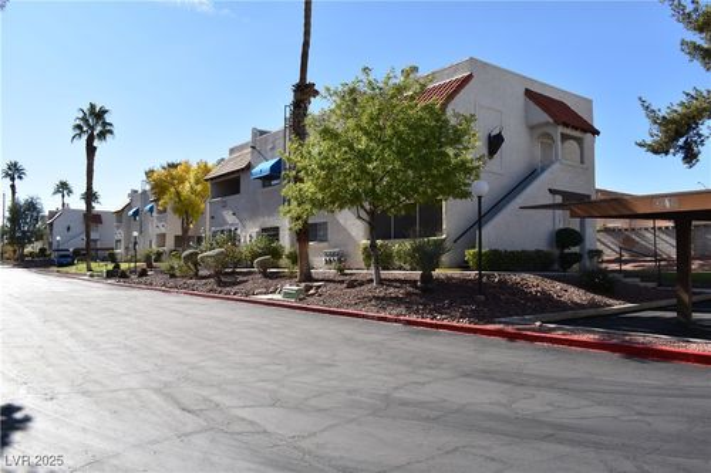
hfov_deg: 67.4
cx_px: 356
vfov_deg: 47.9
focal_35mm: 27
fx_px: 533
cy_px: 236
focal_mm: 18
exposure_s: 1/200
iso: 100
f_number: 9
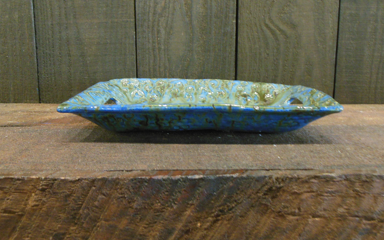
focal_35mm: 36
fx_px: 377
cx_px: 197
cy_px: 107
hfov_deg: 54.0
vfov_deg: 35.3
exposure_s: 1/8
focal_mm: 6
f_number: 3.5
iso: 500
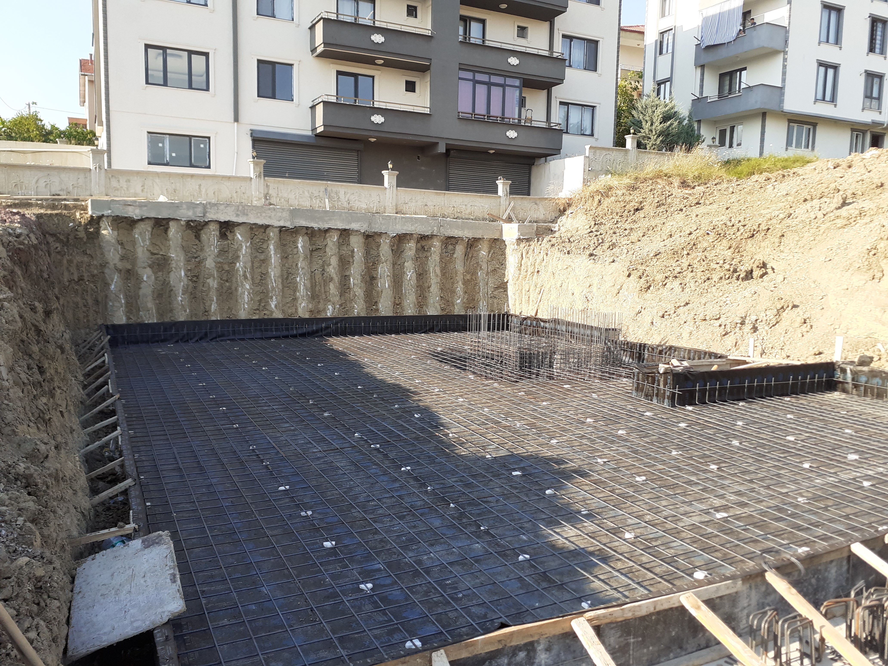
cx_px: 444
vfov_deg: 51.4
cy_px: 333
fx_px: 693
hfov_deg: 65.3
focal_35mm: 27
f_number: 1.9
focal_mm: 3.6
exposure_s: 1/613
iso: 40
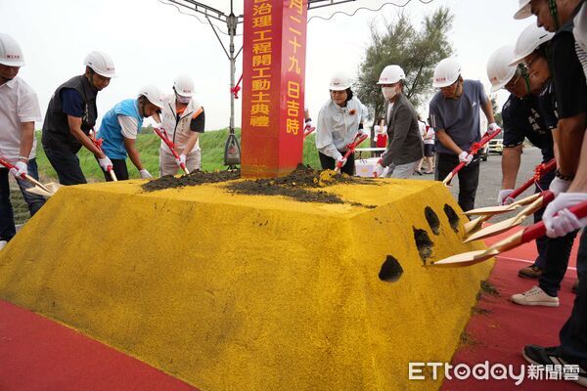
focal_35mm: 24
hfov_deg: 73.7
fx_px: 391
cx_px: 294
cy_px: 196
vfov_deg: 53.1
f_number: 4
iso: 100
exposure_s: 1/320
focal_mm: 24
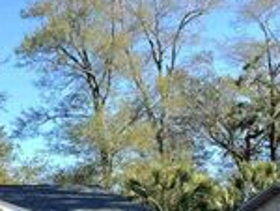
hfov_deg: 20.8
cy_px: 247
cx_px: -140
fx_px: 648
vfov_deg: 17.7
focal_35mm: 80
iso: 80
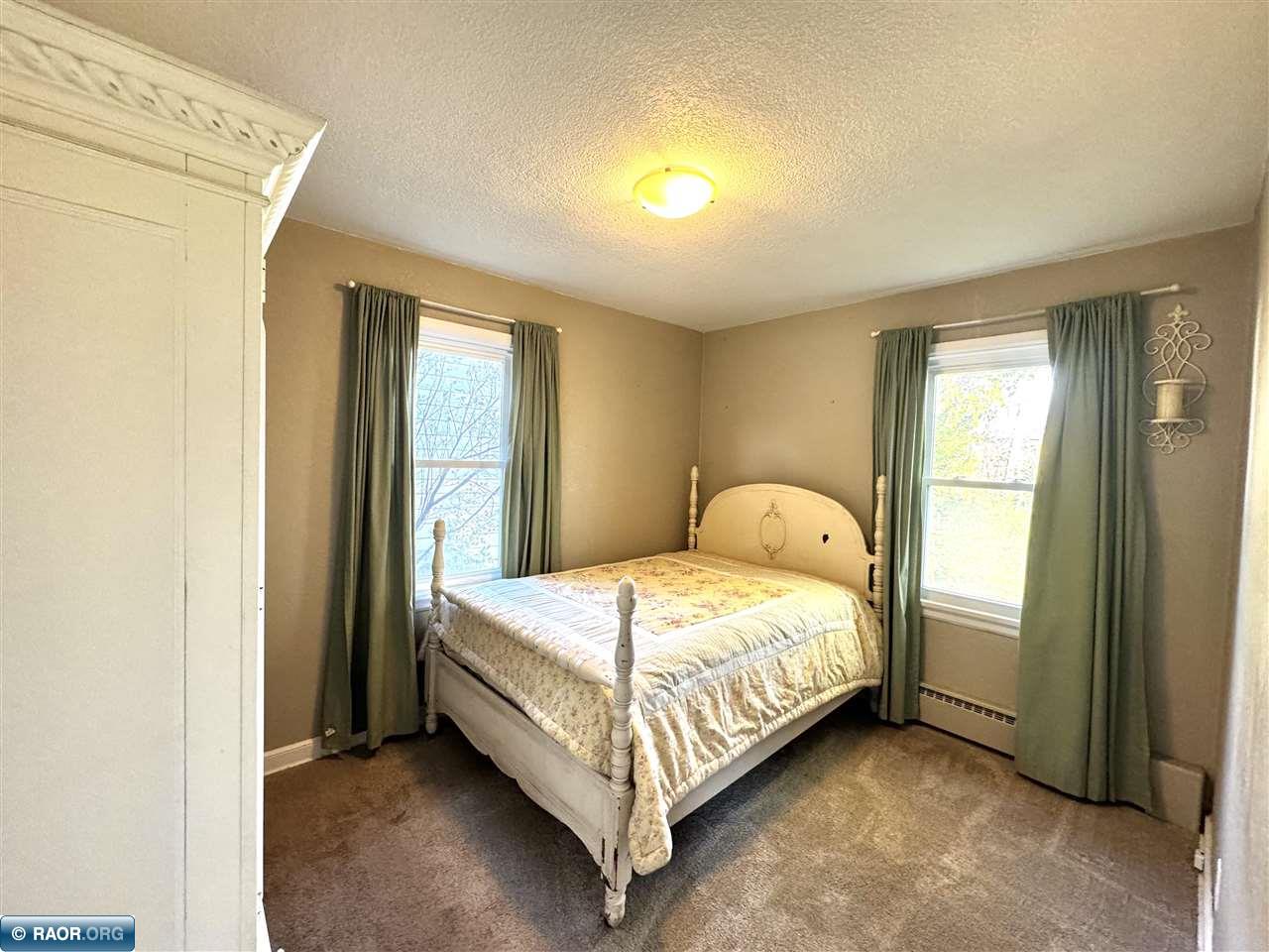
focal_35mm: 14
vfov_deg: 85.7
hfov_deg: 102.1
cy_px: 476
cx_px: 634
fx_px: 513
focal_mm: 2.22
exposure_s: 1/60
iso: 320
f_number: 2.2
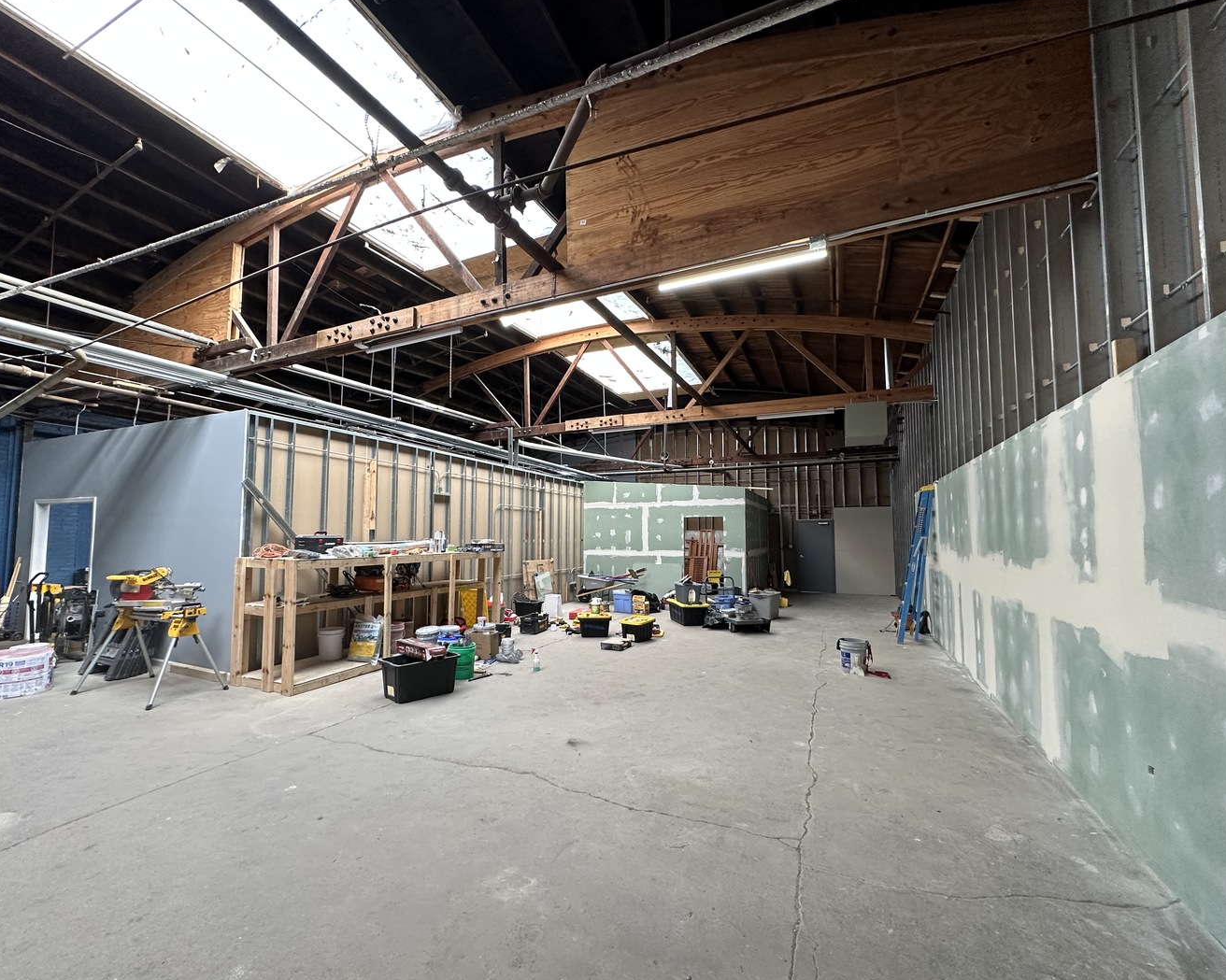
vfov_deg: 84.0
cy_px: 500
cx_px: 595
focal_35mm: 15
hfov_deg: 96.8
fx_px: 544
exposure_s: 1/120
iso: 250
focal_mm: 2.22
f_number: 2.2
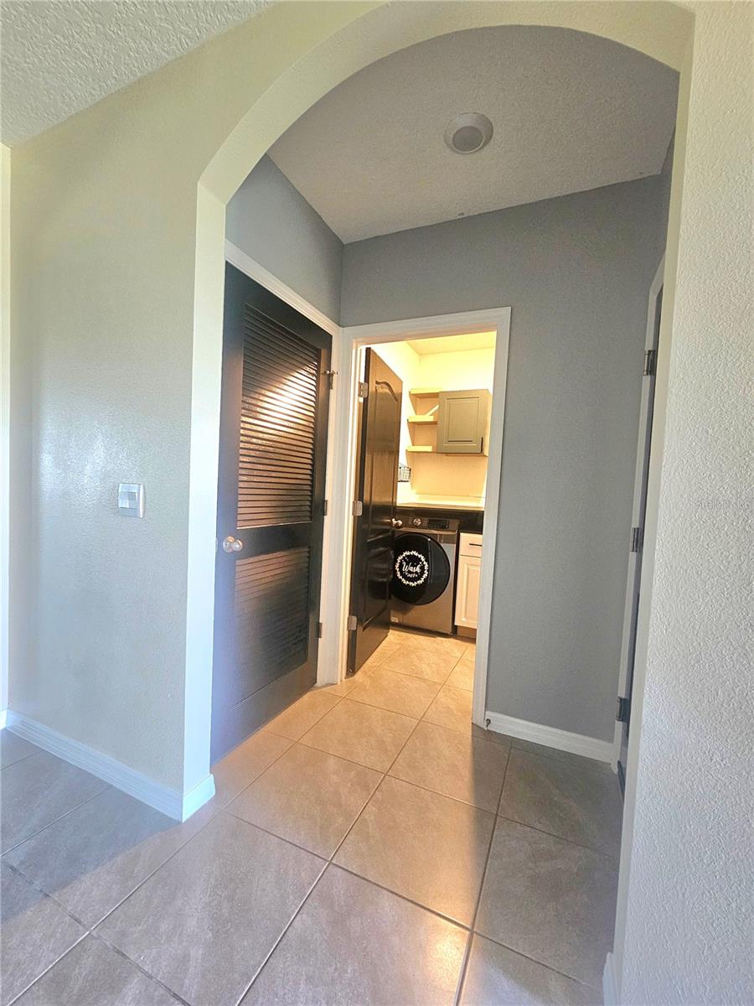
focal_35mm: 13
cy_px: 503
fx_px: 378
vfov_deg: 106.2
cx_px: 377
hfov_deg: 89.9
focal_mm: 2.2
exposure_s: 1/30
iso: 320
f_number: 2.2
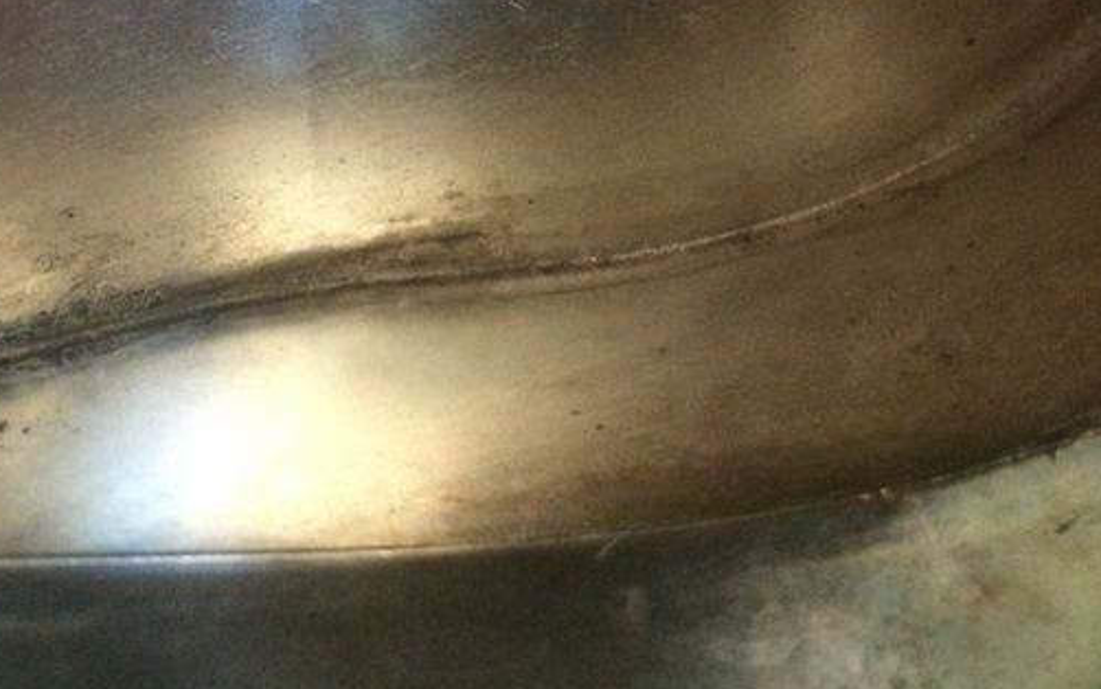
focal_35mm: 57
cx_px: 638
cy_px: 47
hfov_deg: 35.6
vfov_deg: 22.1
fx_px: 1711
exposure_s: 1/15
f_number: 2.2
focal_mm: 4.12
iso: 400
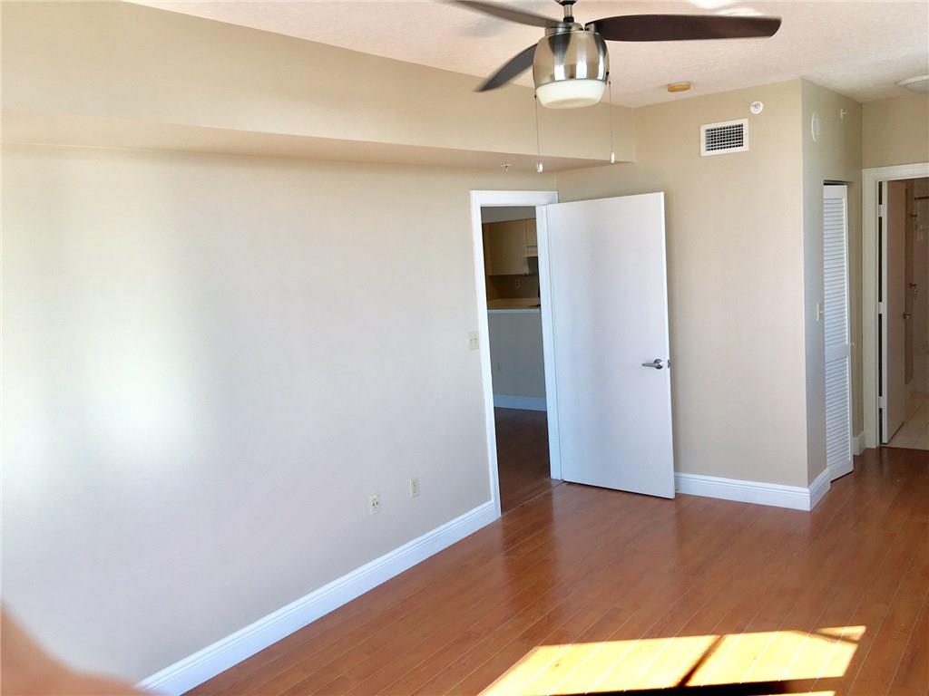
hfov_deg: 61.7
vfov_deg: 48.2
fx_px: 778
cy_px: 348
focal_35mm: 29
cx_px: 464
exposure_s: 1/158
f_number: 2.2
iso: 25
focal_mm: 4.15
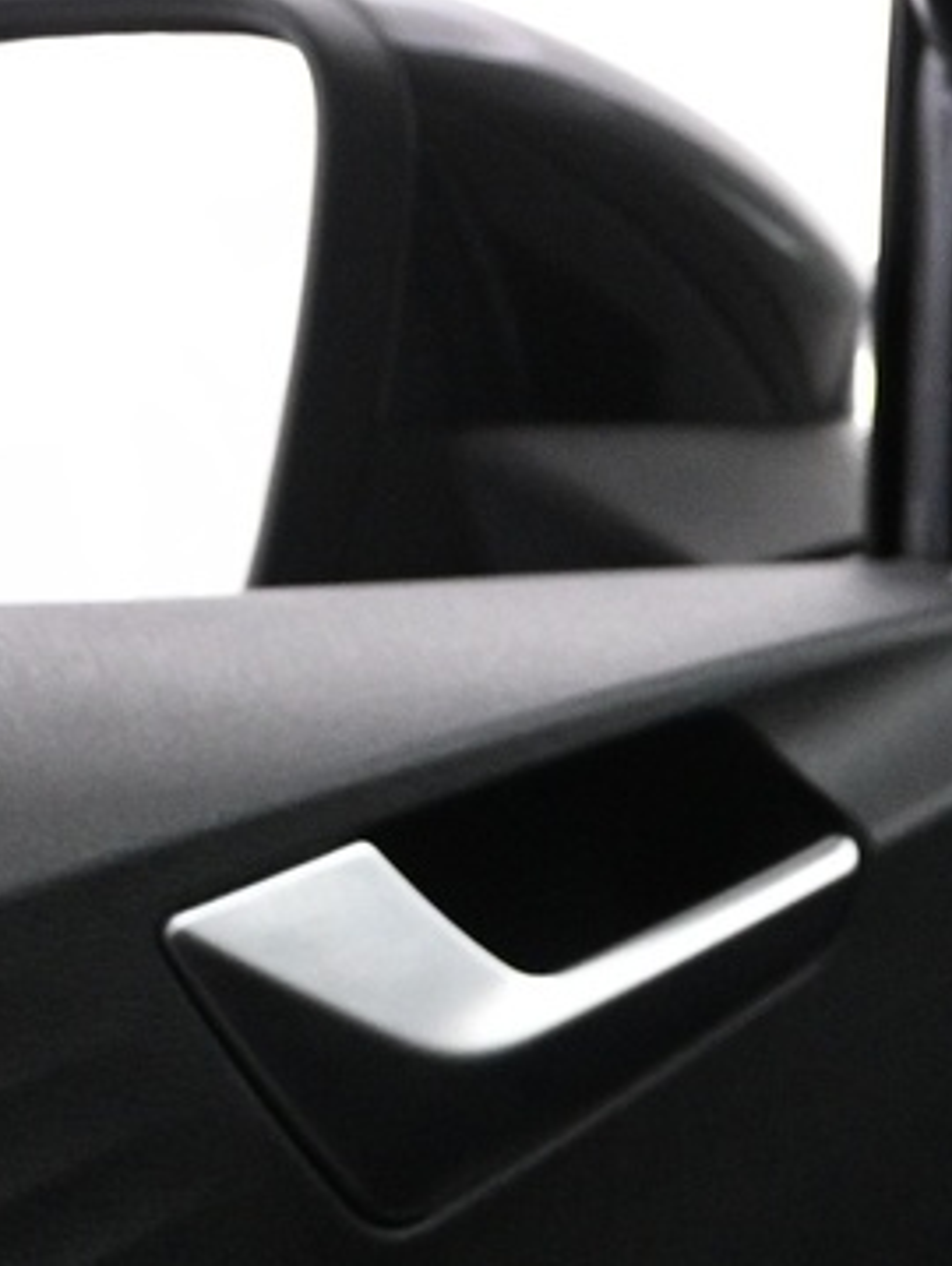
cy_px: 868
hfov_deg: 8.5
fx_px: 5710
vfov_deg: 12.6
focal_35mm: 156
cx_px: 2440
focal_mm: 24
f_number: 4.2
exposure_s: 1/25
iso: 1600
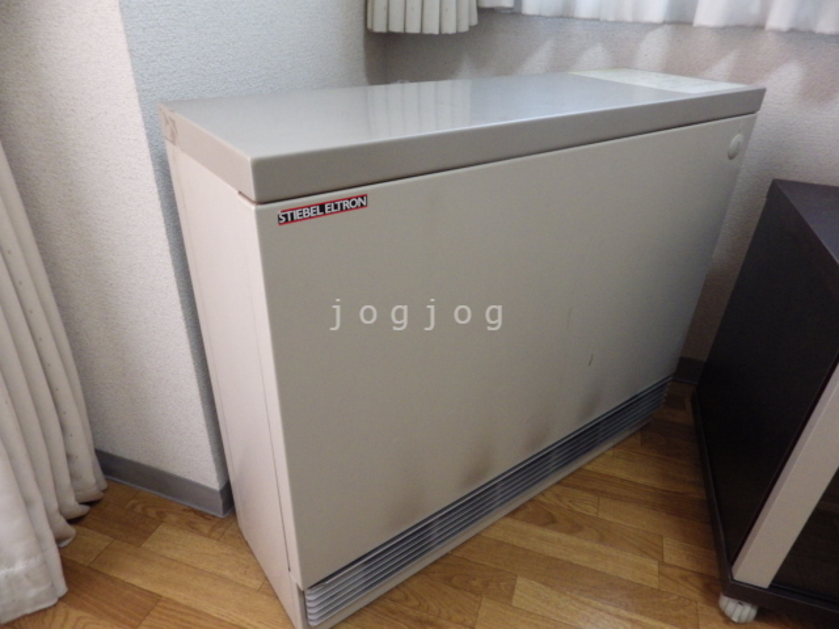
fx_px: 533
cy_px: 314
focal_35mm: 22
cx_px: 420
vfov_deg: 61.1
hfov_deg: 76.4
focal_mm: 4
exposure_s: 1/45
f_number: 3.1
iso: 500
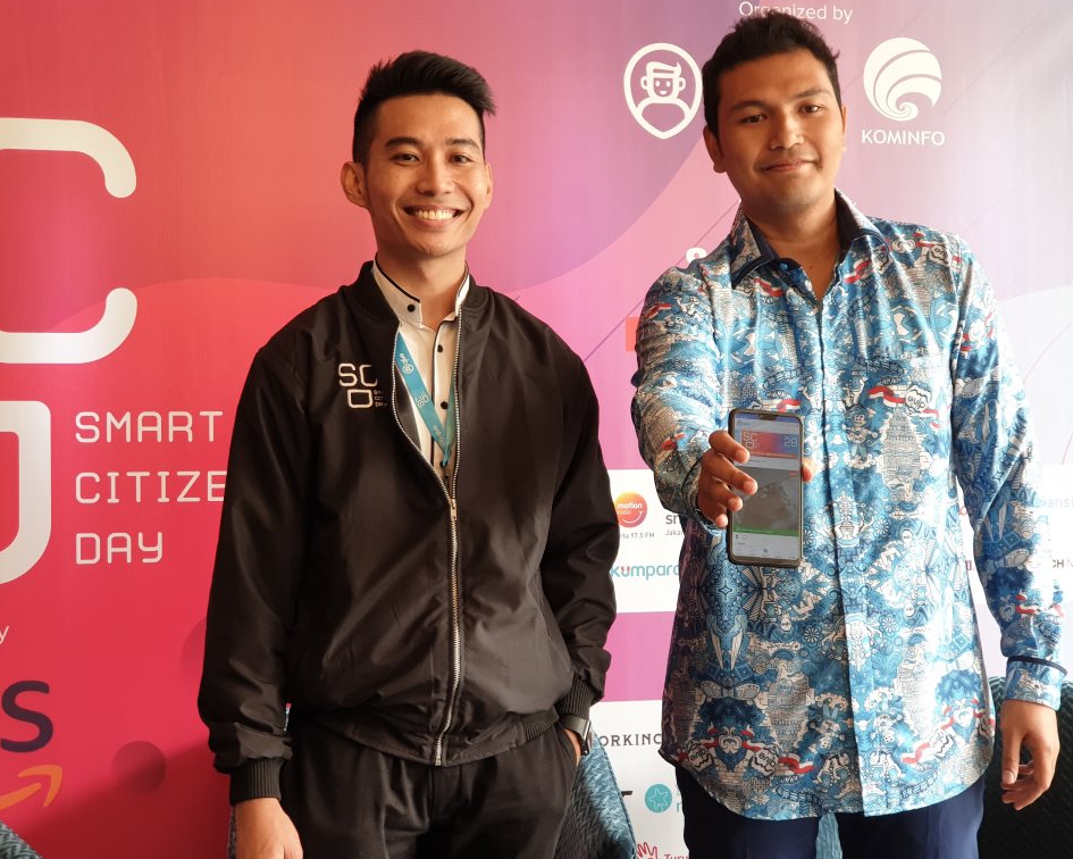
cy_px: 424
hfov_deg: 34.1
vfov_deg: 27.6
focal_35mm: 55
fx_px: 1747
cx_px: 498
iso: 125
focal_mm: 6
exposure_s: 1/33
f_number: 2.4
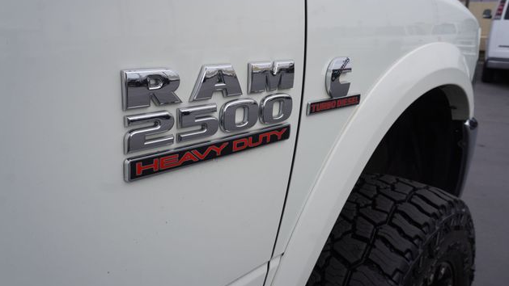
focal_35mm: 32
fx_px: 432
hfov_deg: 61.0
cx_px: 257
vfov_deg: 36.7
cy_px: 140
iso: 100
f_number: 9
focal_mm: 20
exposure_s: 1/125
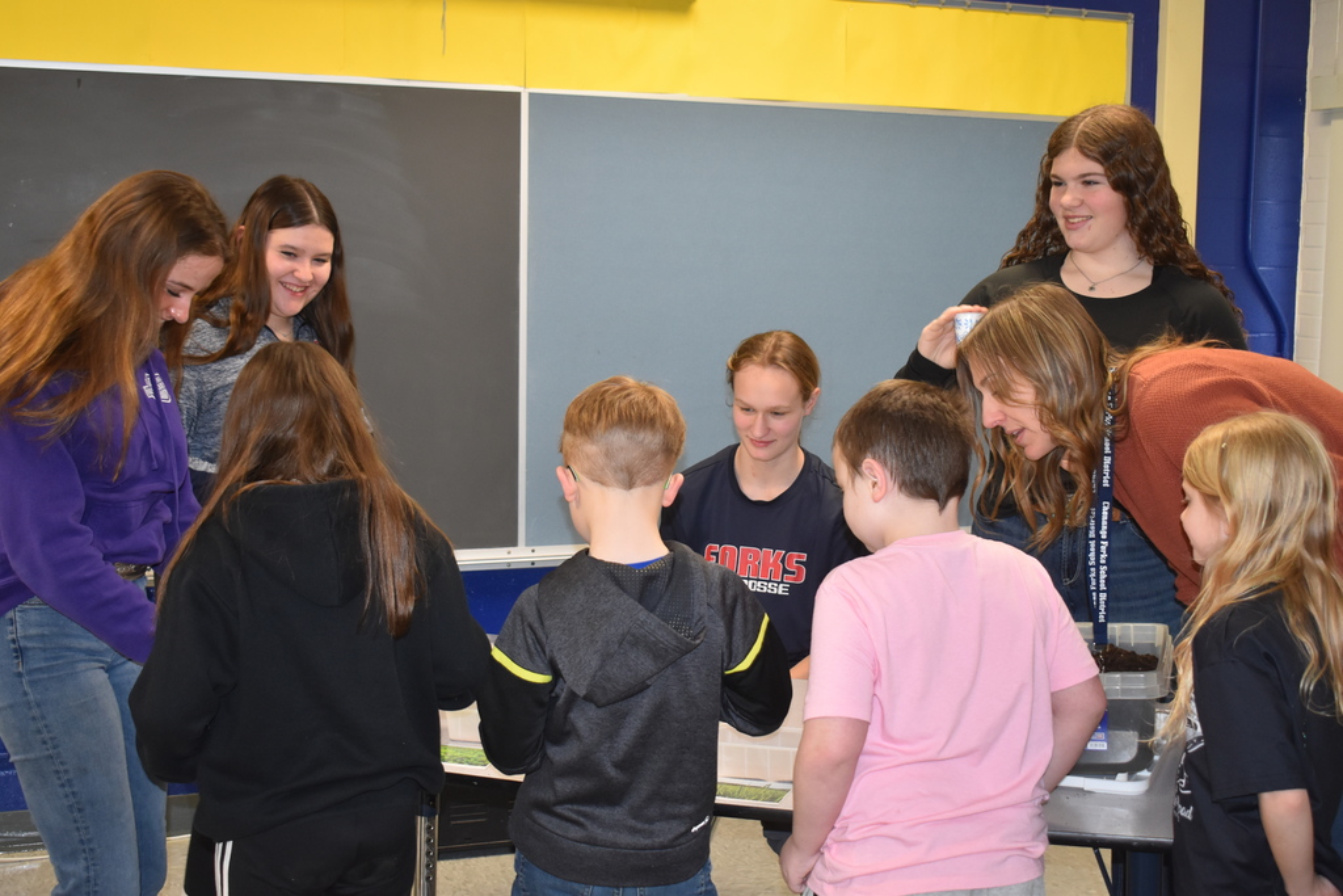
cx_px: 672
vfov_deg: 29.9
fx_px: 1679
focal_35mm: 45
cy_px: 448
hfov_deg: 43.6
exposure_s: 1/80
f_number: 4.5
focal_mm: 30
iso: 800
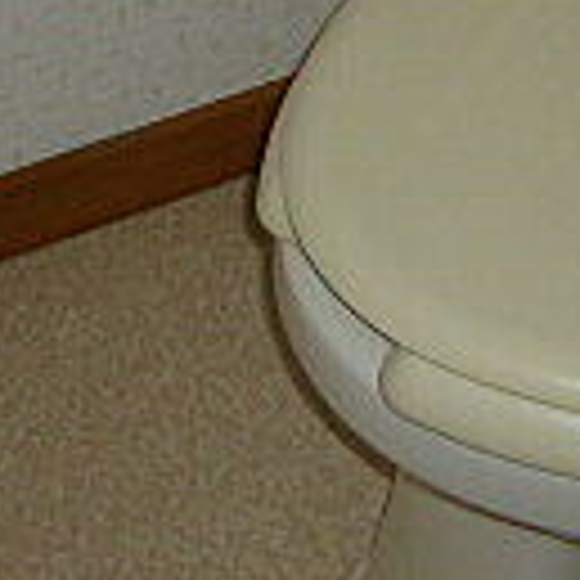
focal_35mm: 145
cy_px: -270
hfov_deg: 12.0
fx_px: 2749
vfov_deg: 11.6
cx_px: 468
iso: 100
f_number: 2.8
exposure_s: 1/30
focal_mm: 5.5
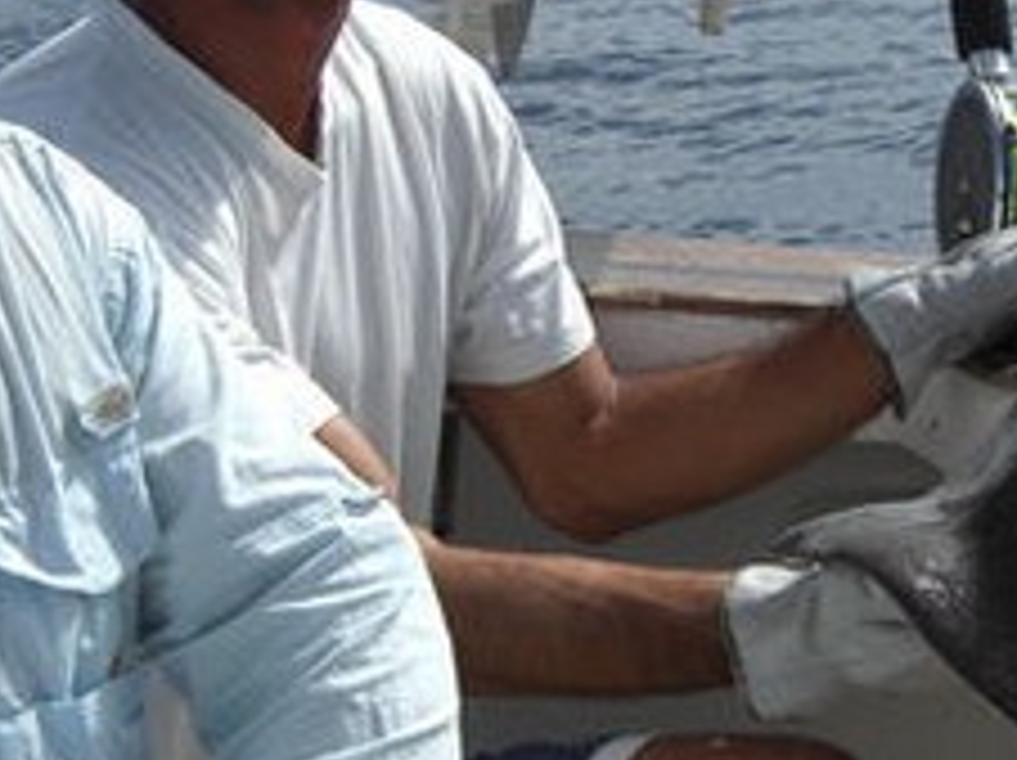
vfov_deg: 13.9
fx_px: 3111
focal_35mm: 106
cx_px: 806
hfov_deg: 18.4
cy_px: 423
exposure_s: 1/320
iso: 80
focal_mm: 7.9
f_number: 8
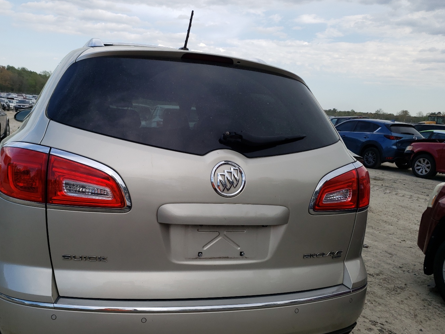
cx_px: 194
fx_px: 398
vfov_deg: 45.3
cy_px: 187
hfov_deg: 58.2
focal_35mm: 31
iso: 50
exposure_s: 1/1250
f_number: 1.5
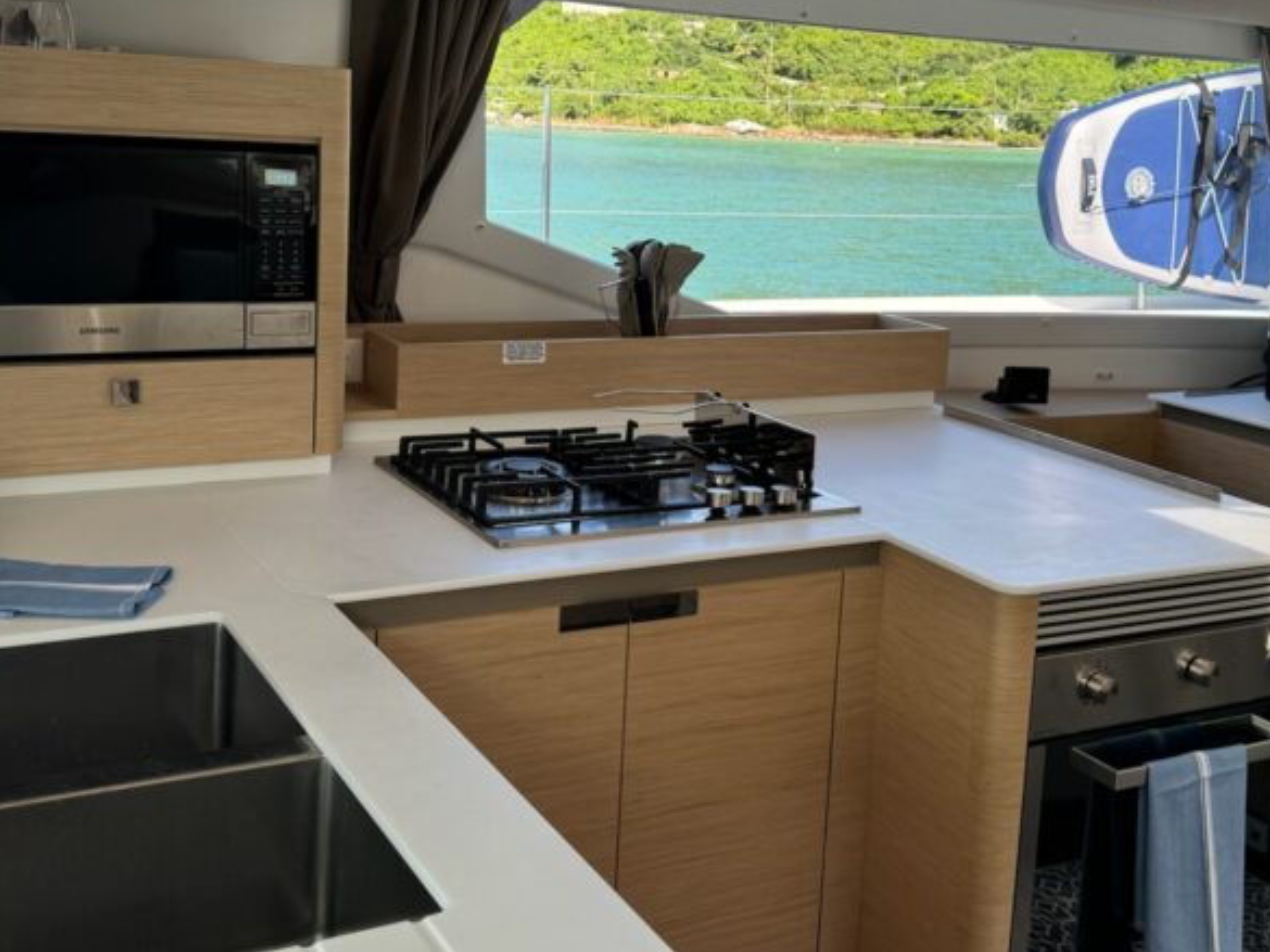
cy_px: 366
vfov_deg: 34.2
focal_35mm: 42
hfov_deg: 44.7
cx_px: 690
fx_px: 1541
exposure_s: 1/417
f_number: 1.78
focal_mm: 6.76
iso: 80
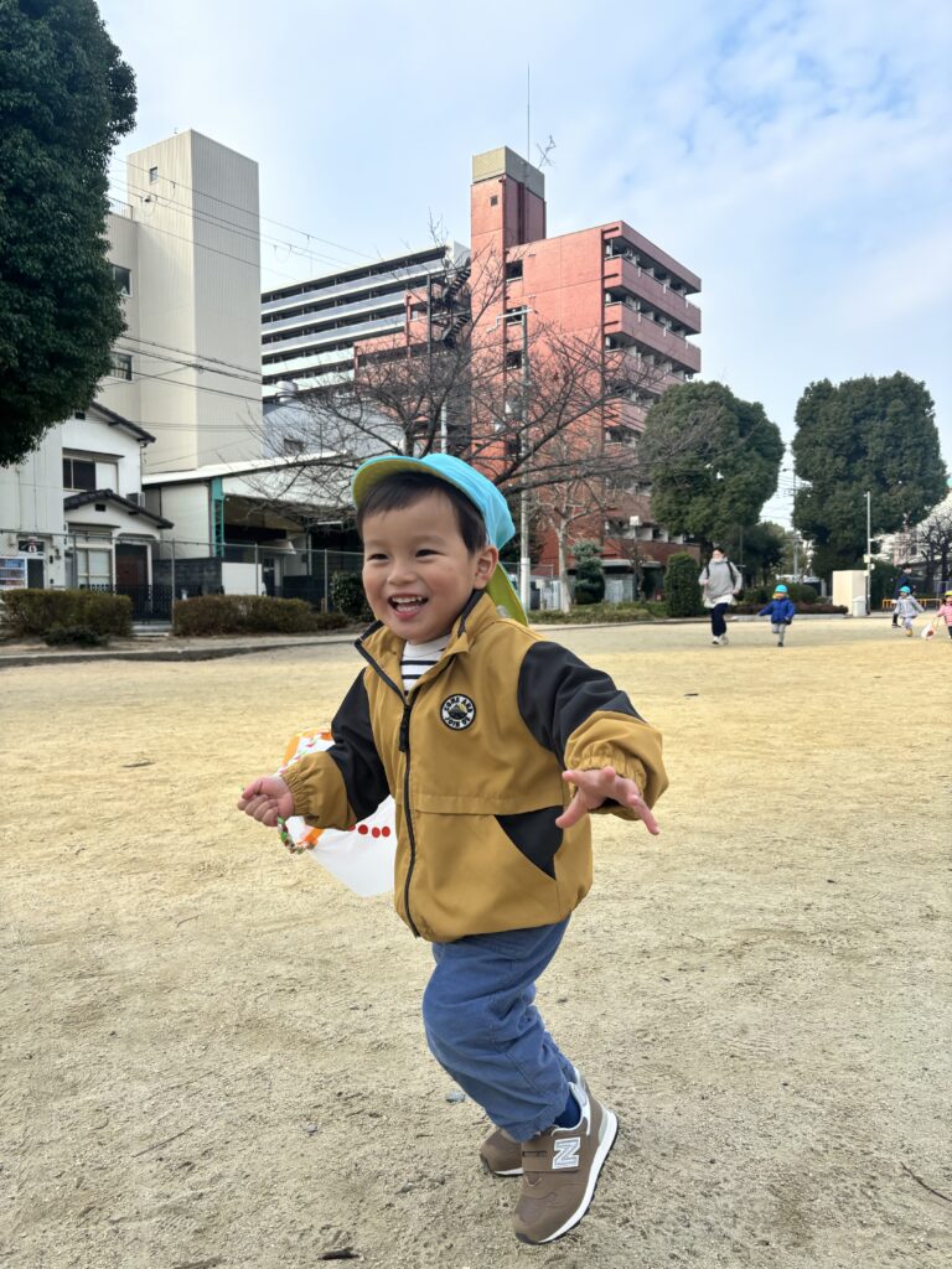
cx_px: 476
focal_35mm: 26
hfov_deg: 53.1
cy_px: 634
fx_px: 953
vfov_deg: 67.3
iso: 50
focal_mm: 5.96
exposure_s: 1/1984
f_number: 1.6
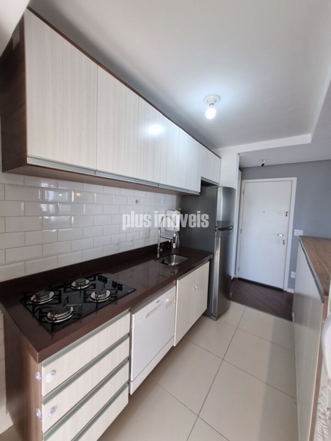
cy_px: 220
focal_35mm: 13
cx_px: 166
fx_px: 166
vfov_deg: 106.2
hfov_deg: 89.9
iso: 64
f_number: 2.2
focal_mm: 1.74
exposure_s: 1/60
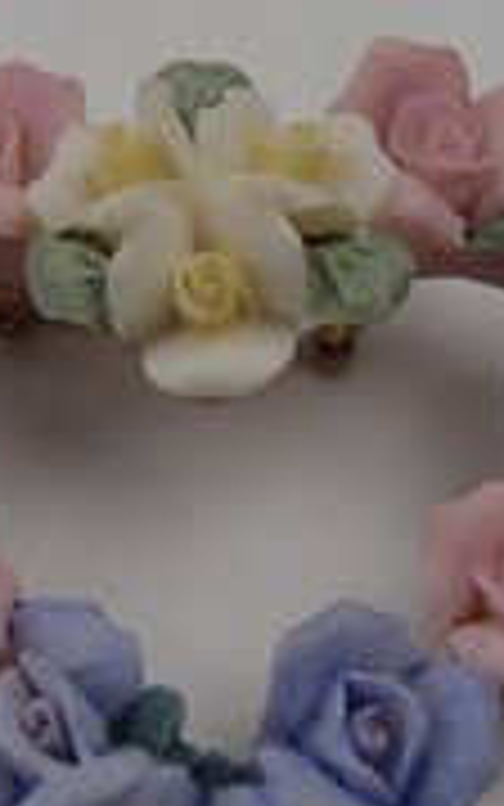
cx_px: 209
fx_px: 1647
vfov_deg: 27.4
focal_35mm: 75
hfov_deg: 17.4
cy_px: 507
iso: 125
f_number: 4.7
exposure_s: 1/160
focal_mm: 6.64
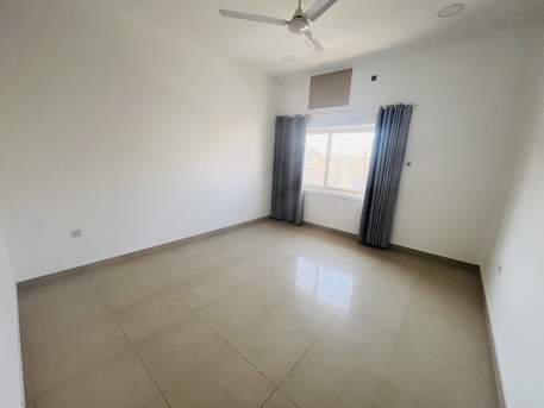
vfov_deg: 89.9
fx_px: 204
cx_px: 272
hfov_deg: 106.2
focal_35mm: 13
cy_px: 204
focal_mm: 1.57
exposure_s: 1/99
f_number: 1.8
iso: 100
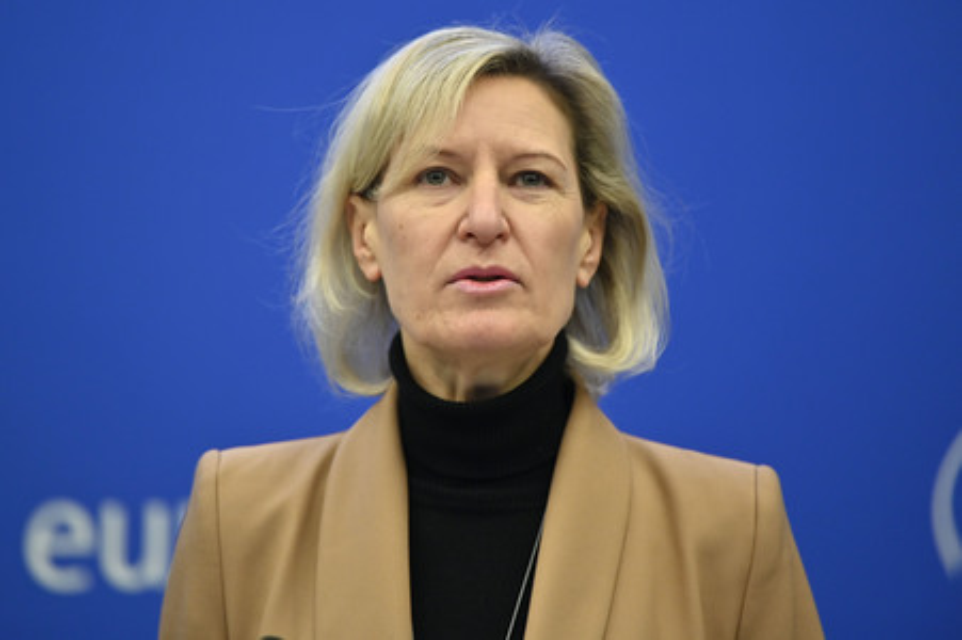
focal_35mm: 200
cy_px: 320
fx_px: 5340
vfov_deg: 6.9
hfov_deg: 10.3
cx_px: 481
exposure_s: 1/320
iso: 1000
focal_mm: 200
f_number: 2.8
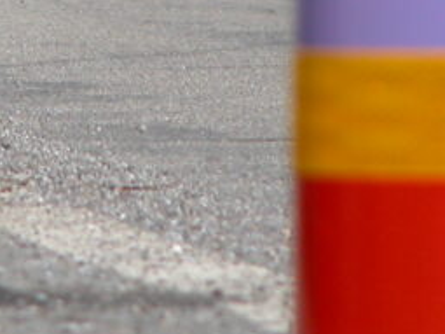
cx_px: -113
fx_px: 14237
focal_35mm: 1108
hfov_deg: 1.8
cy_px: -227
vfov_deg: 1.3
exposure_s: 1/817
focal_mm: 71.2
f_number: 4.2
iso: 100
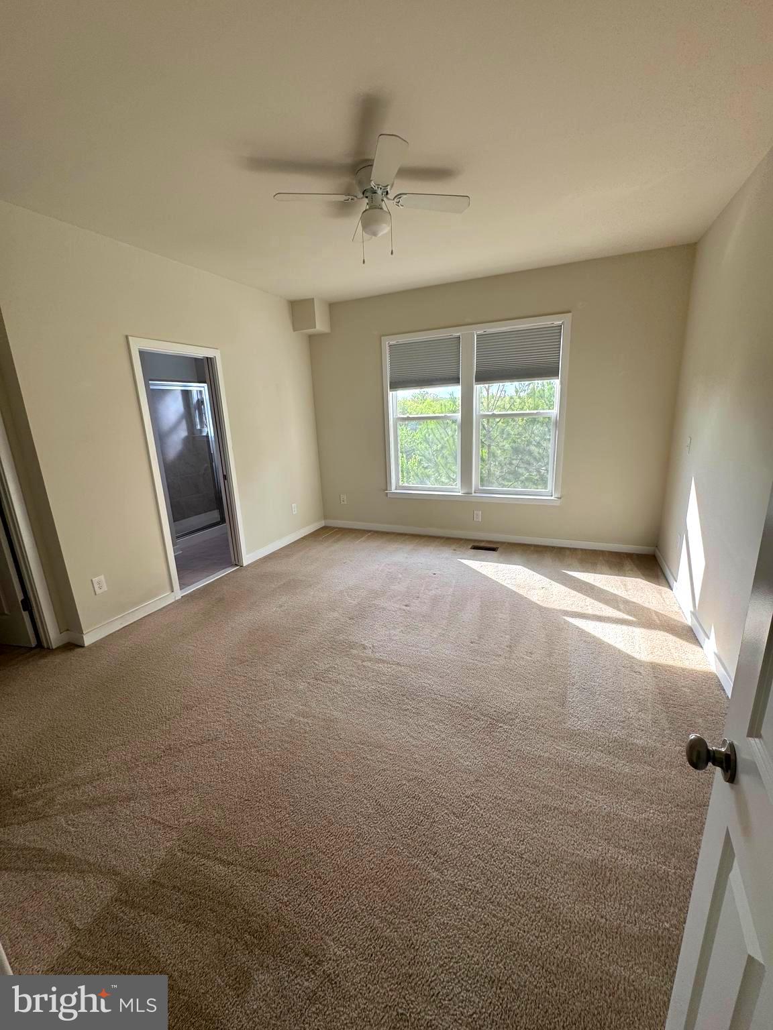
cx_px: 386
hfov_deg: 85.7
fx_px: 417
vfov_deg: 102.1
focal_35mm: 14
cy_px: 515
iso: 40
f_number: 2.2
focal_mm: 2.22
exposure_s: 1/147
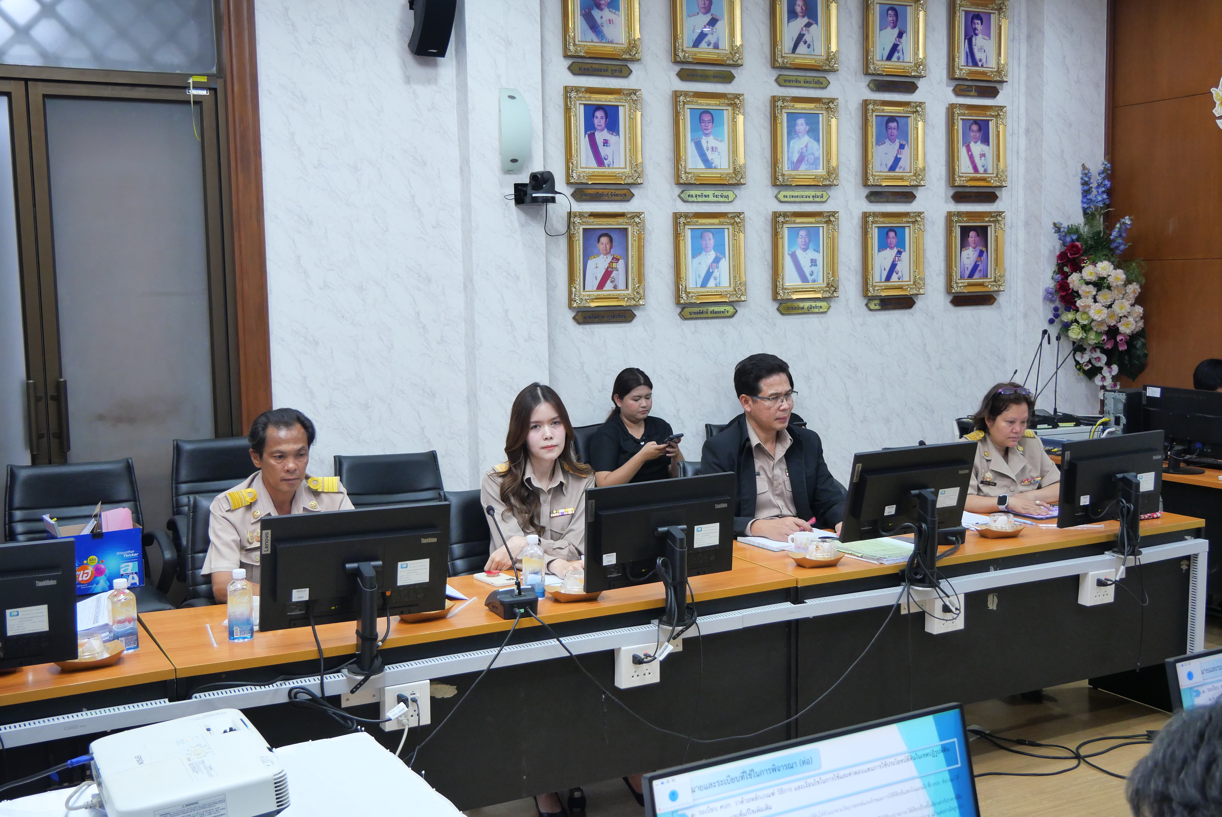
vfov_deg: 36.0
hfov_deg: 51.9
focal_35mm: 37
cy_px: 408
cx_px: 611
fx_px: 1257
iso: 1000
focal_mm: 18
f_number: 3.9
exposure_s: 1/40
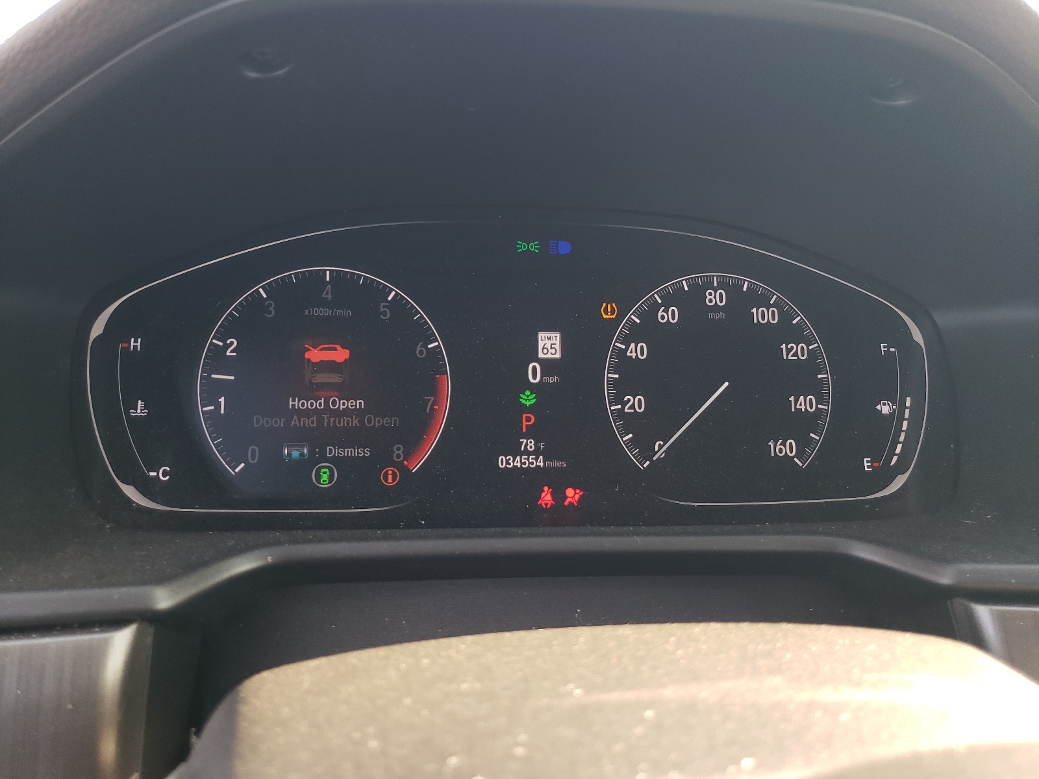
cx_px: 520
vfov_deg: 53.1
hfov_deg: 67.3
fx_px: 780
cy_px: 390
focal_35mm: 26
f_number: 1.5
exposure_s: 1/100
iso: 61
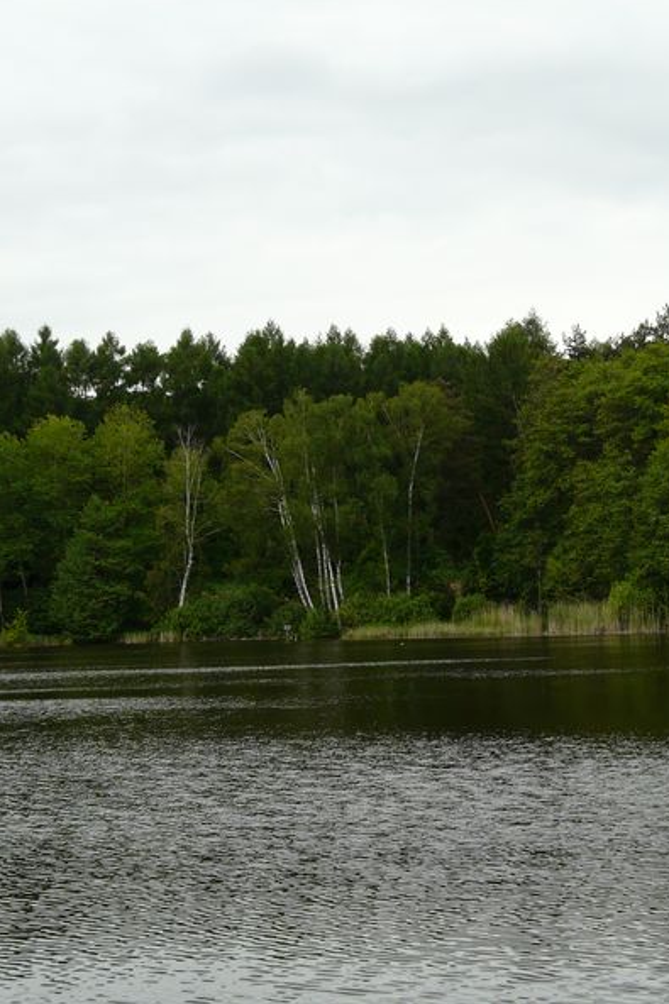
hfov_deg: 18.6
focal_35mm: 73
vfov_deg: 27.7
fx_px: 2036
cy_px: 499
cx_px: 420
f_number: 4.5
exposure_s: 1/250
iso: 100
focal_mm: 8.5
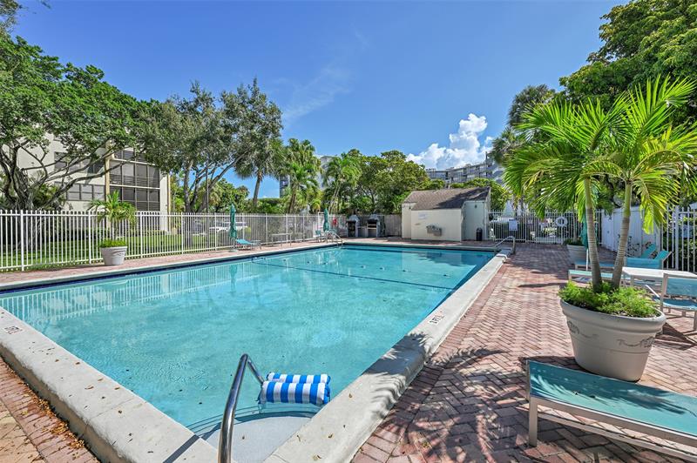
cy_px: 232
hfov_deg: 100.4
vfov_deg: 77.2
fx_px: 290
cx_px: 348
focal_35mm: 15
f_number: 8
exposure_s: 1/200
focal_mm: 15
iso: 100
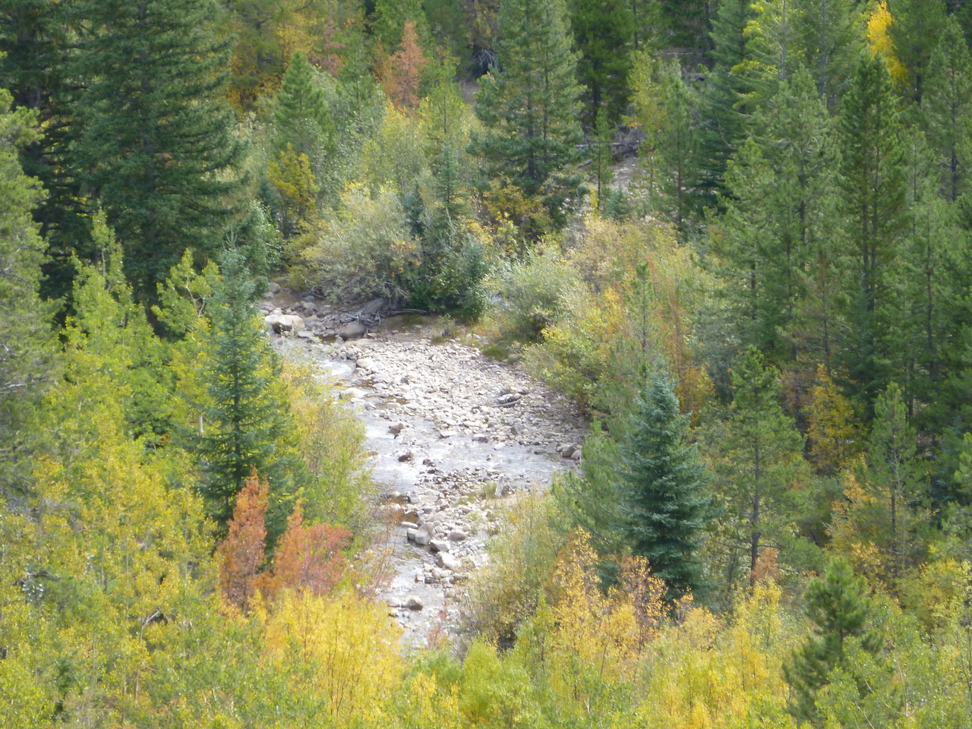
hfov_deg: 7.9
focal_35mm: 250
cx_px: 486
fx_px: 7020
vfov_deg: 5.9
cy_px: 364
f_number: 5.9
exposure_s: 1/60
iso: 125
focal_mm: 36
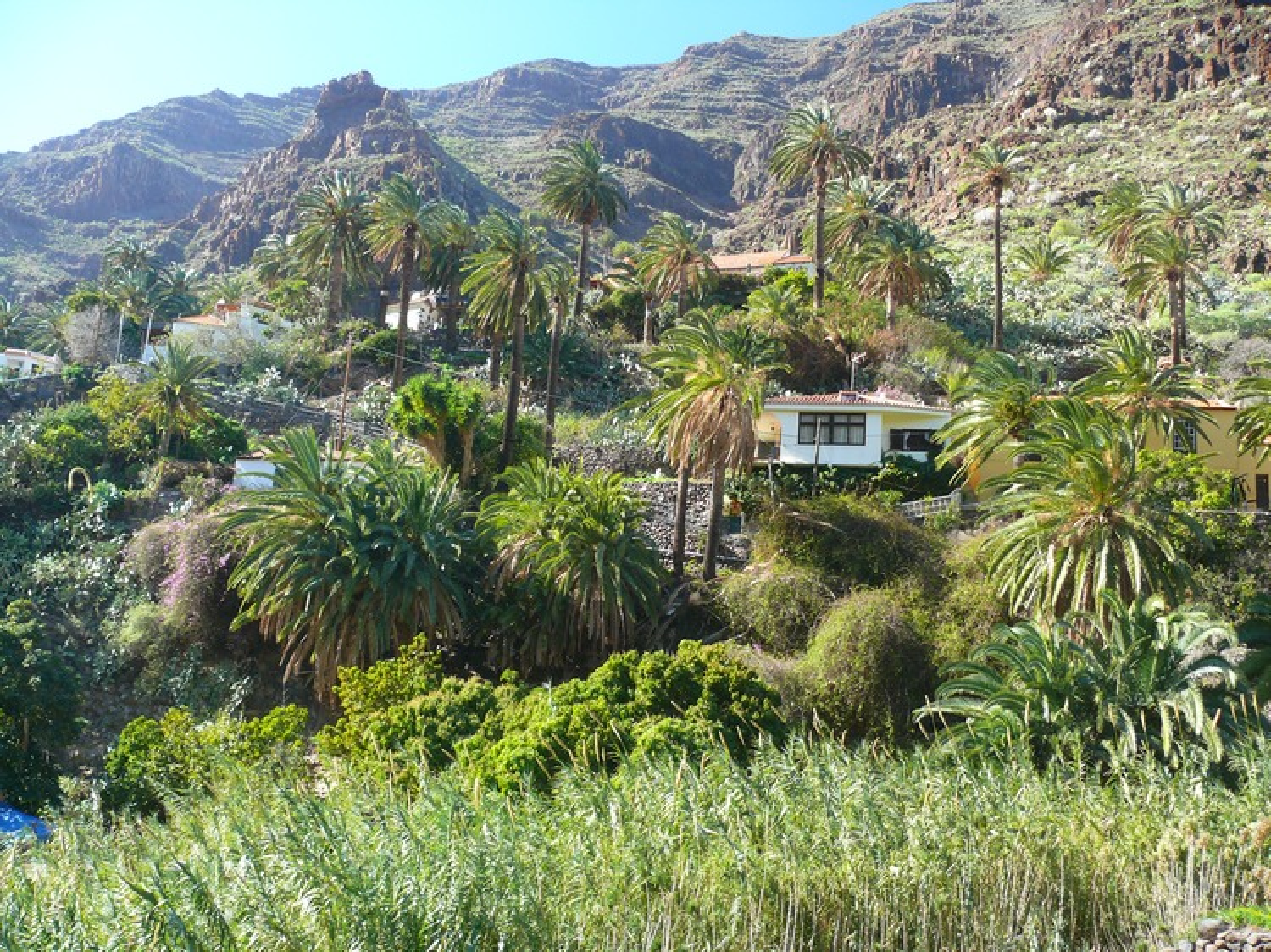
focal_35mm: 35
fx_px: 1285
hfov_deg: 52.6
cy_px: 476
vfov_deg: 40.7
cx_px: 636
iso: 100
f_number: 2.8
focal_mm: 7.4
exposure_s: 1/100
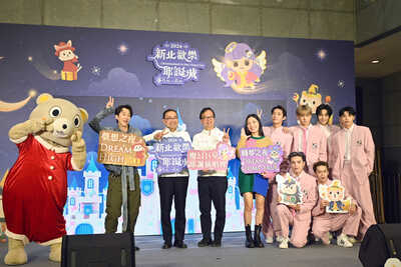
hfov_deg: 42.7
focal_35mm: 46
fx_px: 513
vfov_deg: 29.3
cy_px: 134
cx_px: 200
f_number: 5.6
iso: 800
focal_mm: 46
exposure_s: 1/100
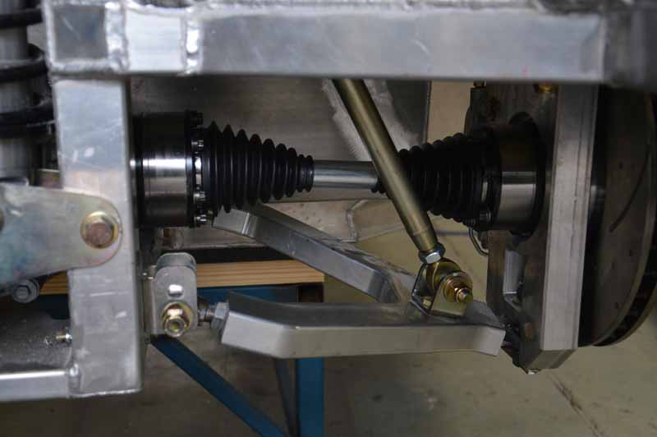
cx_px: 328
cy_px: 218
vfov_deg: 26.4
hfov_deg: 38.9
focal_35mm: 51
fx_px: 930
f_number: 4.2
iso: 450
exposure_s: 1/60
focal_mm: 34
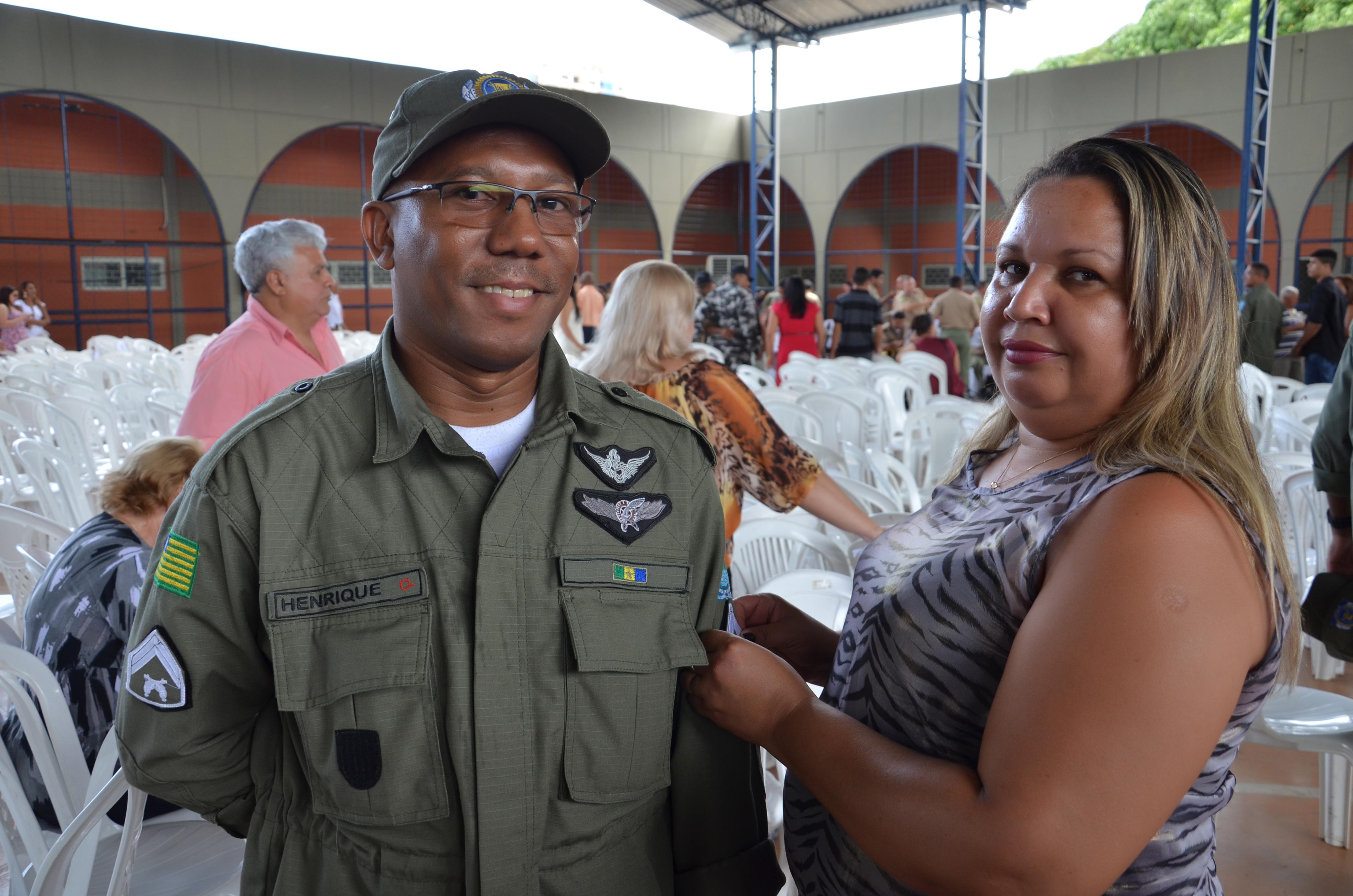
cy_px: 448
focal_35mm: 32
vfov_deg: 41.5
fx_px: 1181
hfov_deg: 59.6
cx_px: 676
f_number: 5.6
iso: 250
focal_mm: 21
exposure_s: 1/125
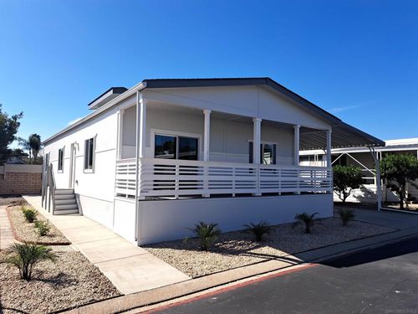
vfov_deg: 56.8
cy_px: 157
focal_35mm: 24
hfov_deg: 71.6
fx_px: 290
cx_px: 209
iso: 50
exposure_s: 1/617
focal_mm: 5.23
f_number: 1.8
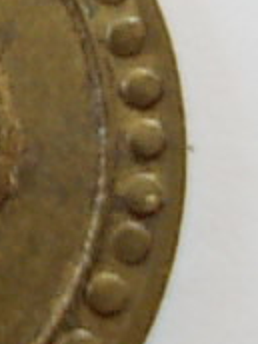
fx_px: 1590
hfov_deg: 8.8
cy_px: 166
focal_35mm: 160
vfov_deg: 12.3
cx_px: -238
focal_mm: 6.1
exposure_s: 1/4
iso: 450
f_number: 3.3
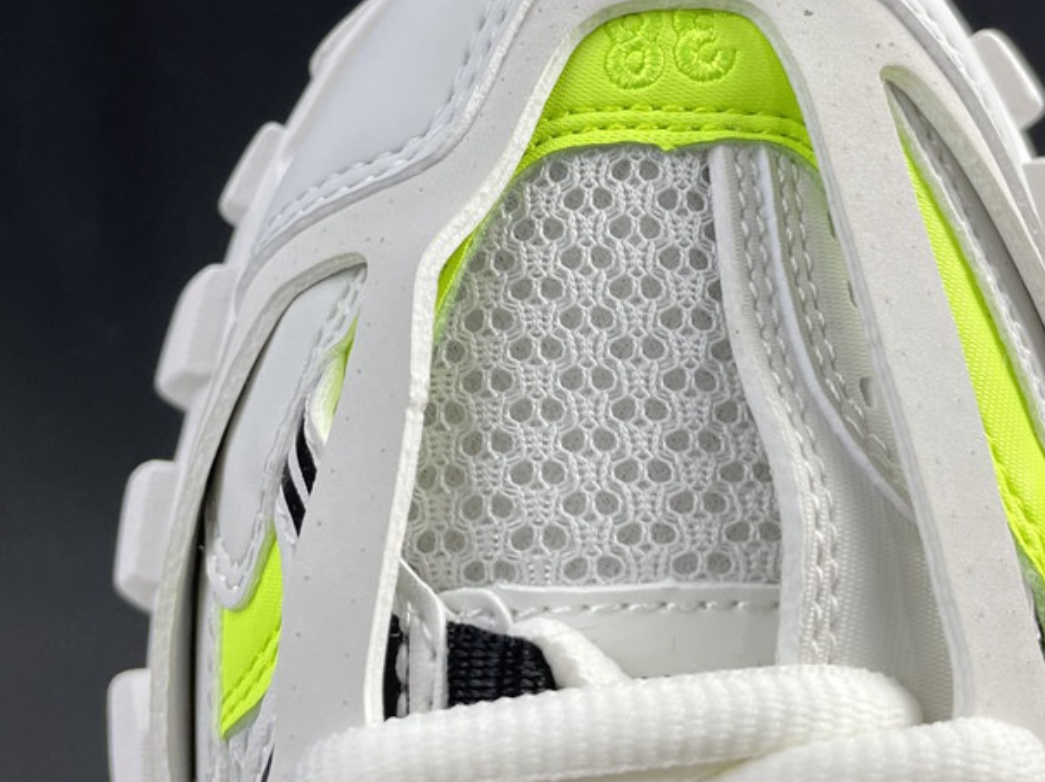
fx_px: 1297
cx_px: 513
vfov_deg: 32.9
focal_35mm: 43
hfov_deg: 43.9
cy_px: 190
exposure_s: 1/121
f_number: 1.6
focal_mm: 4.2
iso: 64
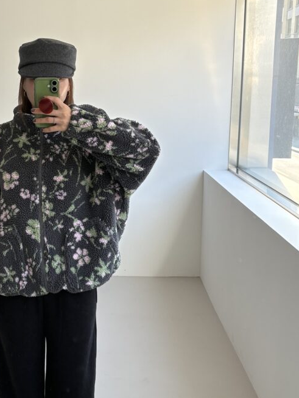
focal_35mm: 53
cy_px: 193
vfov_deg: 36.2
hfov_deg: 26.9
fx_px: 610
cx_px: 54
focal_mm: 5.96
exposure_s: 1/302
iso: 50
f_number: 1.6
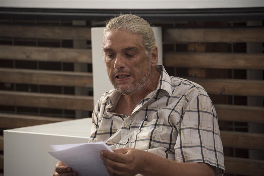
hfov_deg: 10.3
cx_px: 132
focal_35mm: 200
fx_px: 1467
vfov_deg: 6.9
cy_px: 88
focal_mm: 200
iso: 400
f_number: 5.6
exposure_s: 1/640
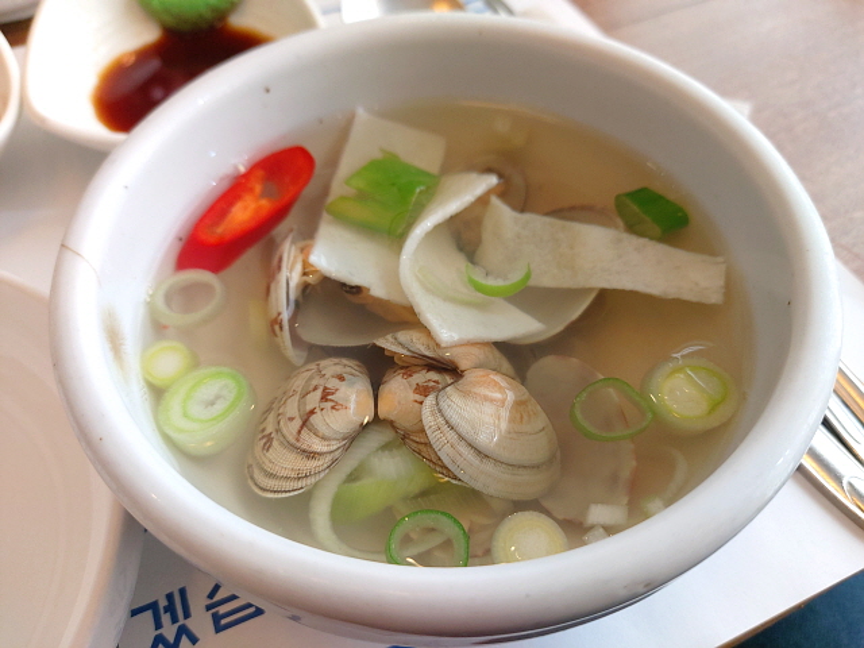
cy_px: 324
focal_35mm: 25
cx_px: 432
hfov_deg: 69.4
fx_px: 624
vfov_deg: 54.9
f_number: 2
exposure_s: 1/120
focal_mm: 4.58
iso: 100
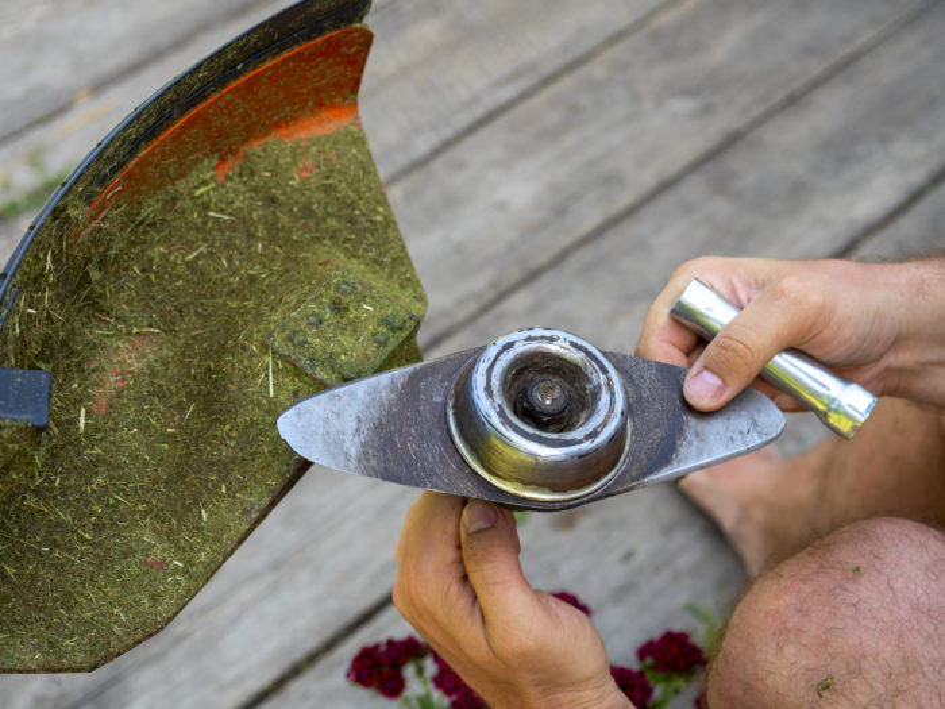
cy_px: 354
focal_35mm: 58
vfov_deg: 25.2
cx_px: 472
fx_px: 1583
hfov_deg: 33.2
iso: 200
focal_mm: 29
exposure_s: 1/400
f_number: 3.2
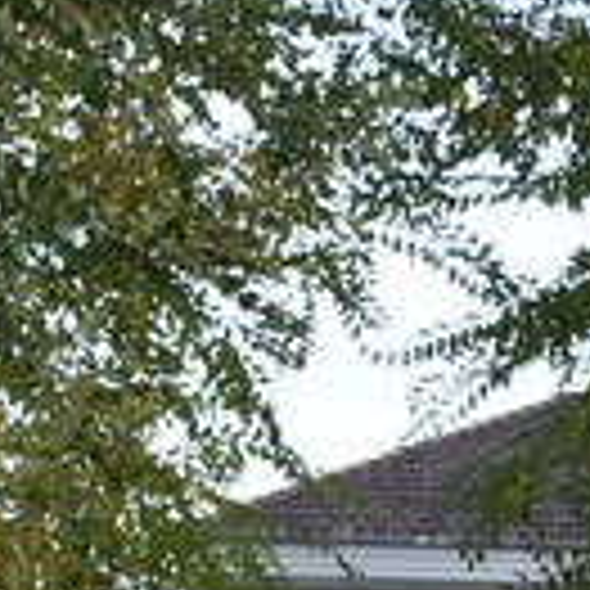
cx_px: 1099
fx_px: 3874
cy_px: 1000
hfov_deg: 8.4
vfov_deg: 8.4
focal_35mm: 201
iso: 1000
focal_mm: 23
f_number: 3.8
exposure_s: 1/60
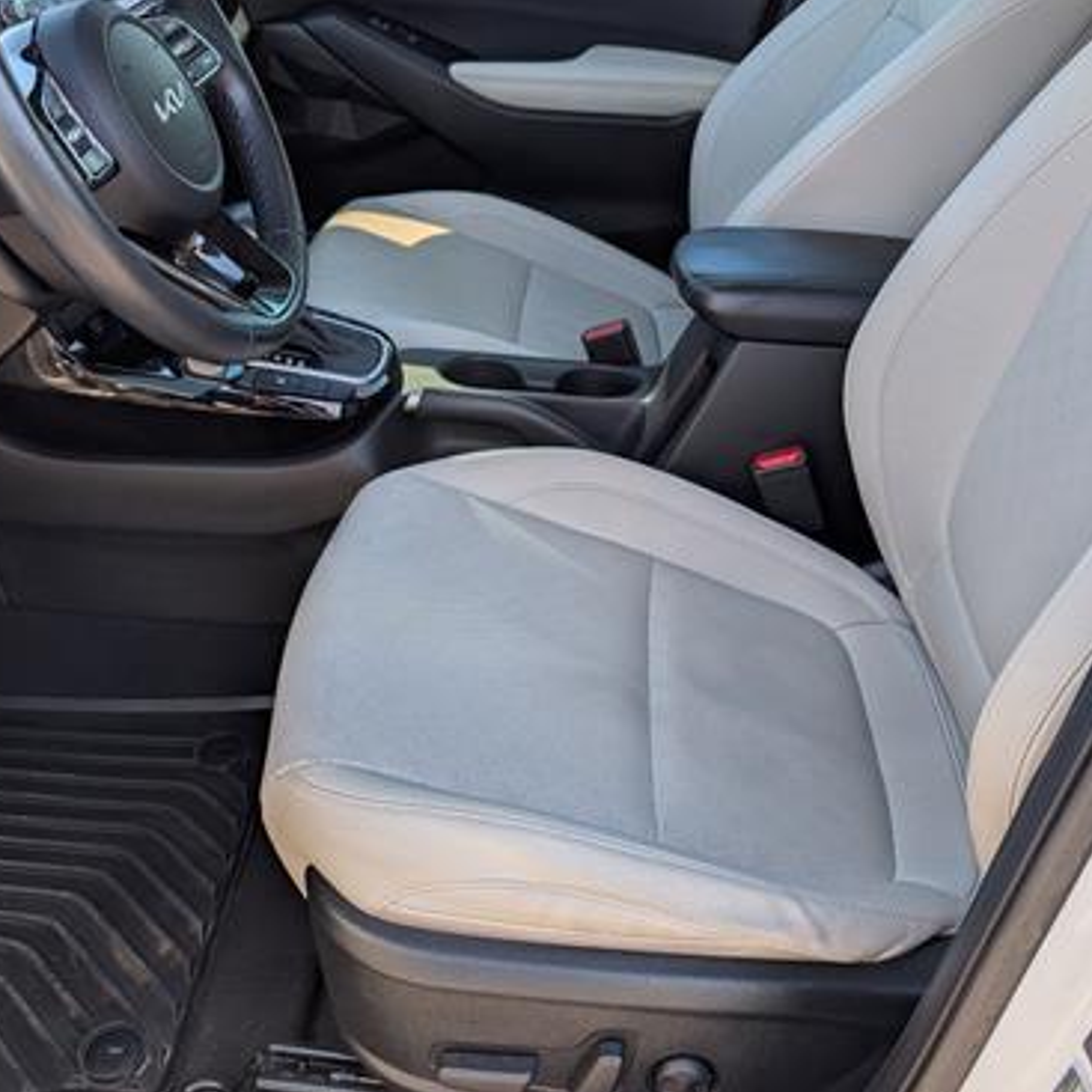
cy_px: 473
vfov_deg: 44.8
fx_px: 1321
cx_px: 527
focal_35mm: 37
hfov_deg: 44.9
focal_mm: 6.9
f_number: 1.68
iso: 24
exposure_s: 1/105
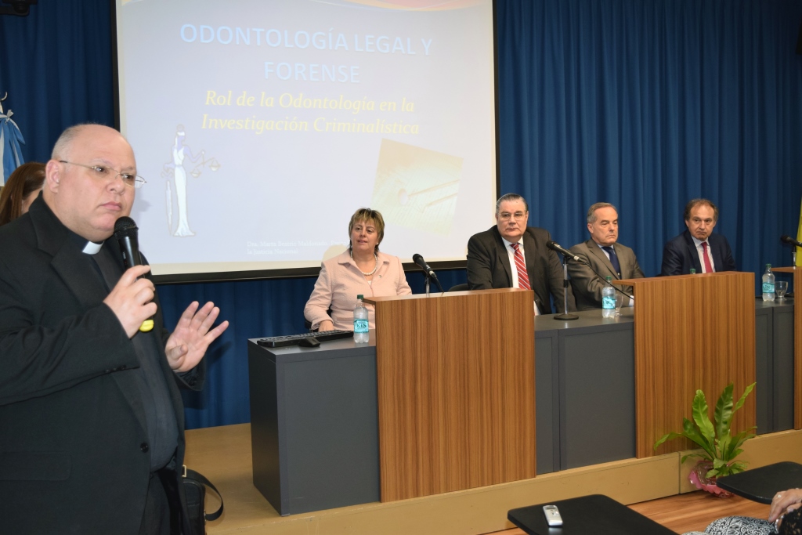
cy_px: 268
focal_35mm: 39
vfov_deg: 34.2
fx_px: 869
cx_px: 401
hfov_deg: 49.5
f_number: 5
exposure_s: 1/100
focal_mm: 26
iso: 800
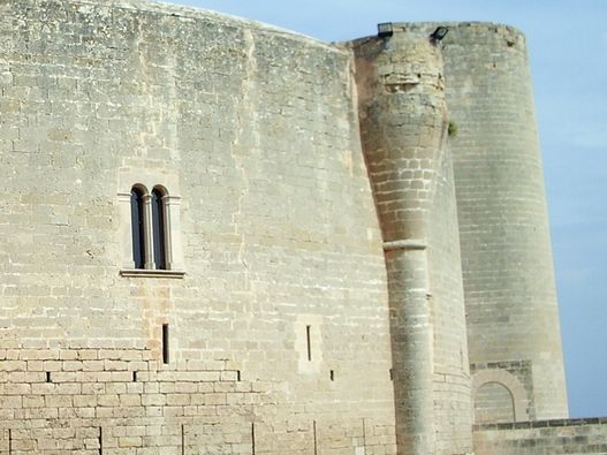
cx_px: 46
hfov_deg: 27.4
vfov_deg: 21.5
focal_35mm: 68
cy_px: 150
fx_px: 1192
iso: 50
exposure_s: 1/800
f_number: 4.3
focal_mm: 5.8
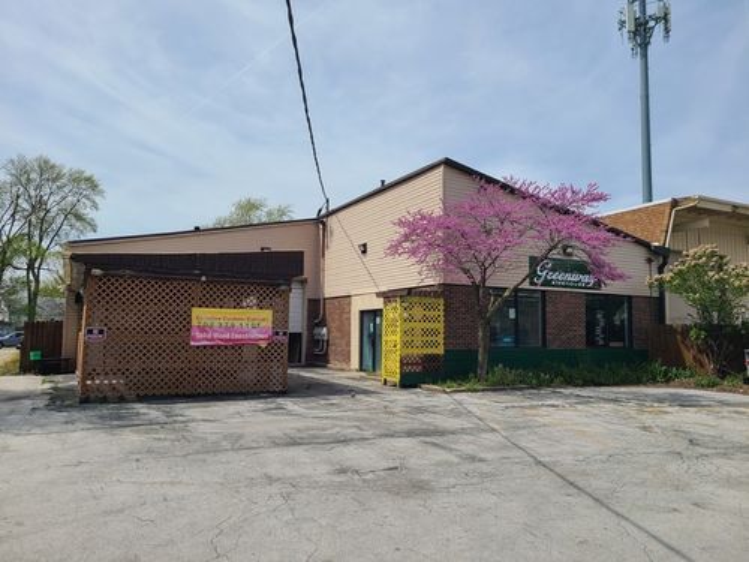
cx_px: 374
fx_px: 563
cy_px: 281
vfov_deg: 53.1
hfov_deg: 67.3
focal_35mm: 26
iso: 40
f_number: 1.8
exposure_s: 1/3229
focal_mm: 5.4
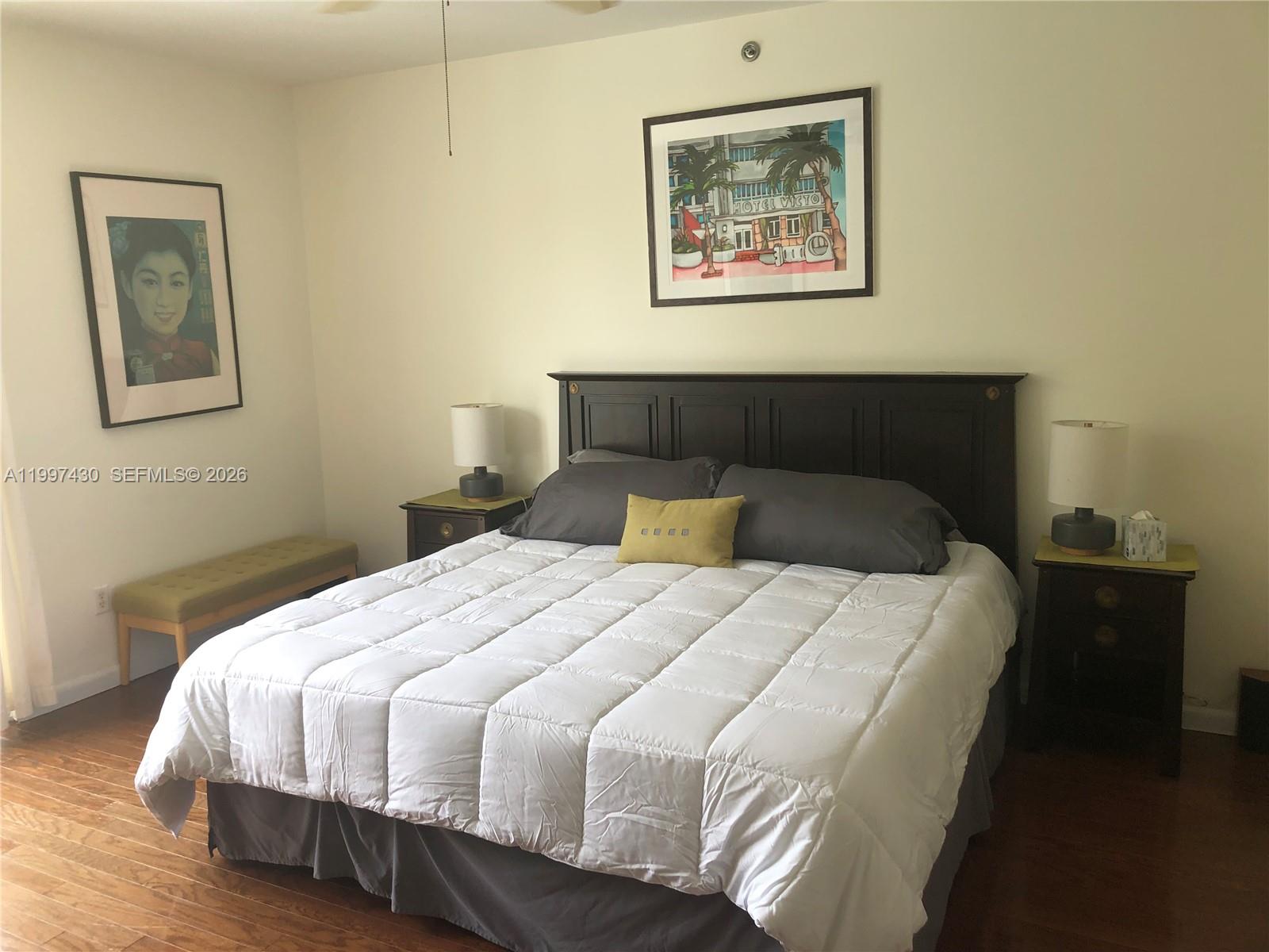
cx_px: 634
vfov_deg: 49.7
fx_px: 1026
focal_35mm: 28
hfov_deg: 63.4
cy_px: 476
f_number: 1.8
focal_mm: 3.99
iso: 40
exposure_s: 1/120
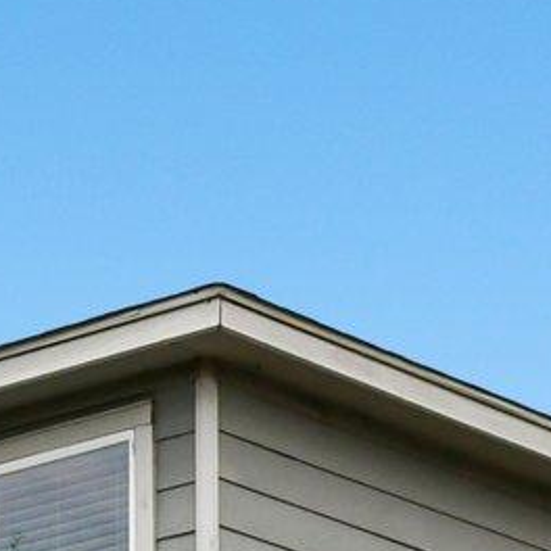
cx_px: 104
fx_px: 4268
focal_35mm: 237
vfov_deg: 7.0
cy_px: 1326
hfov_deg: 7.4
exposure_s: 1/2000
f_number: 8
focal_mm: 24
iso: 400
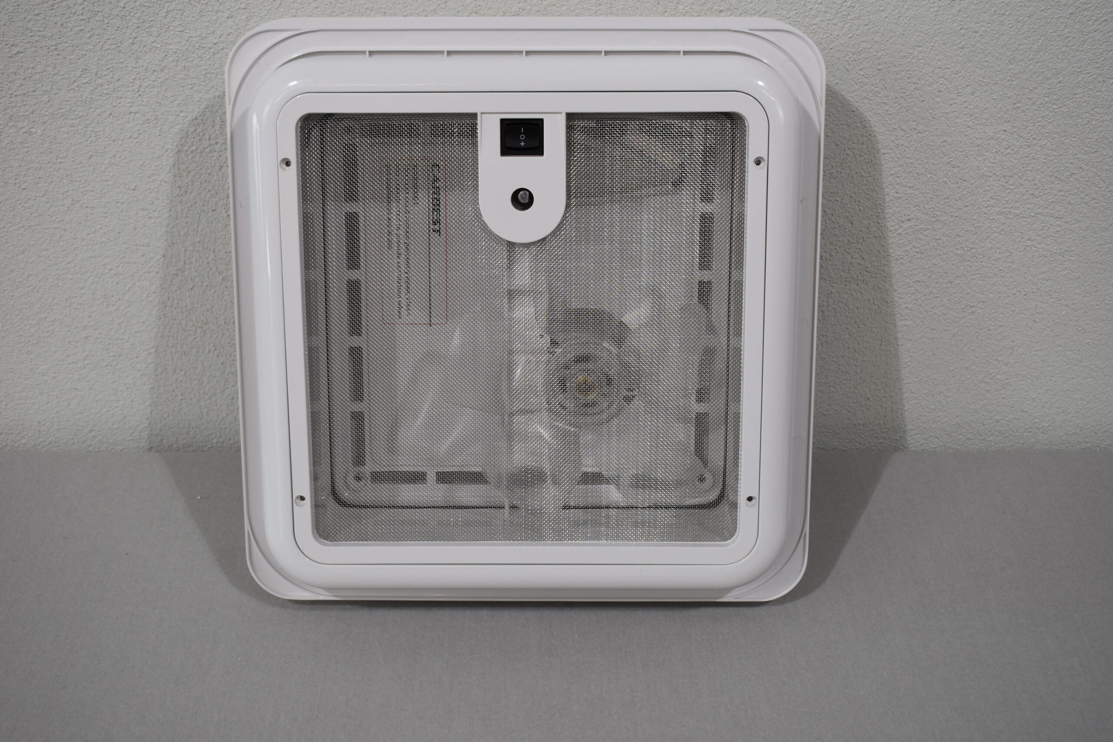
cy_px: 371
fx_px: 1345
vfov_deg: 30.9
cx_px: 556
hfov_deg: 45.0
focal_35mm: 44
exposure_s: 1/125
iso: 250
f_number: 5.6
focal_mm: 29
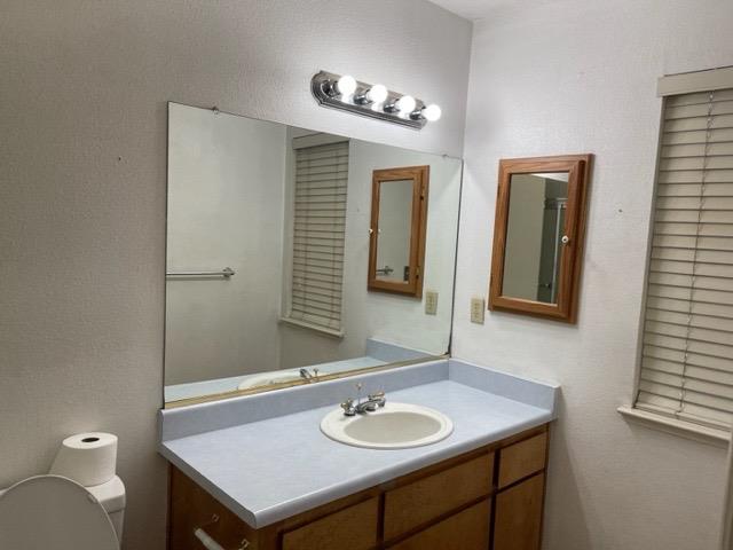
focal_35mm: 26
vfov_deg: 53.1
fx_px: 551
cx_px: 366
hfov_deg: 67.3
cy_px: 275
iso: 32
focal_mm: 5.1
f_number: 1.6
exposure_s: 1/130
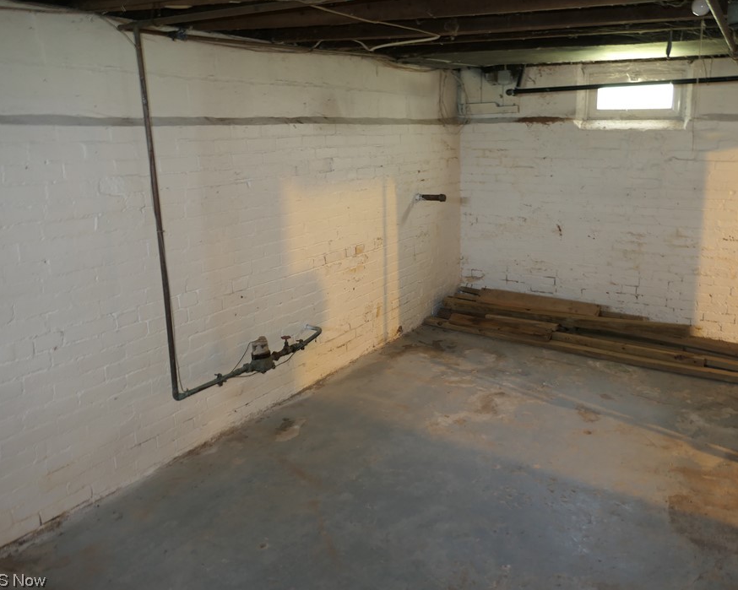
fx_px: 612
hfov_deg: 61.8
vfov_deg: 51.5
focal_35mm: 28
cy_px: 288
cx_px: 430
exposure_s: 1/8
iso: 160
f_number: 1.4
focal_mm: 8.8
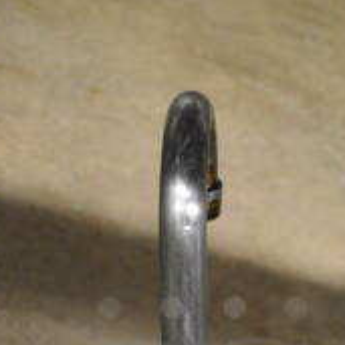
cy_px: 389
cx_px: 234
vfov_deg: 18.3
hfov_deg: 19.0
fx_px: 1026
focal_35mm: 91
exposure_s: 1/125
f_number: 3.5
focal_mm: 20
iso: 3600
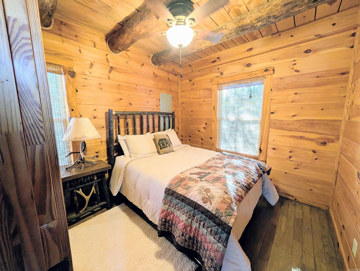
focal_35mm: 12
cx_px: 180
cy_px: 136
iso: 65
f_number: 1.7
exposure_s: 1/30
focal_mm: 2.02
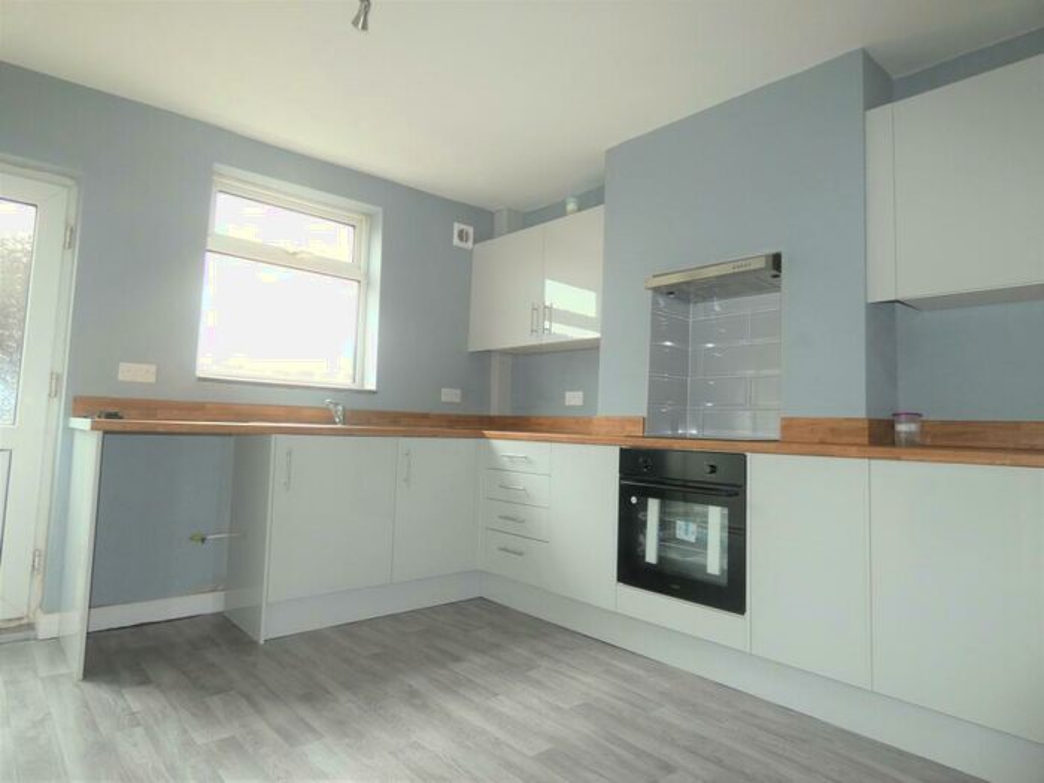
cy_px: 392
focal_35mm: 20
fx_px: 603
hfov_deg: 81.7
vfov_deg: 66.0
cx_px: 522
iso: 200
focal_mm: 3.6
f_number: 2.8
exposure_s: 1/60
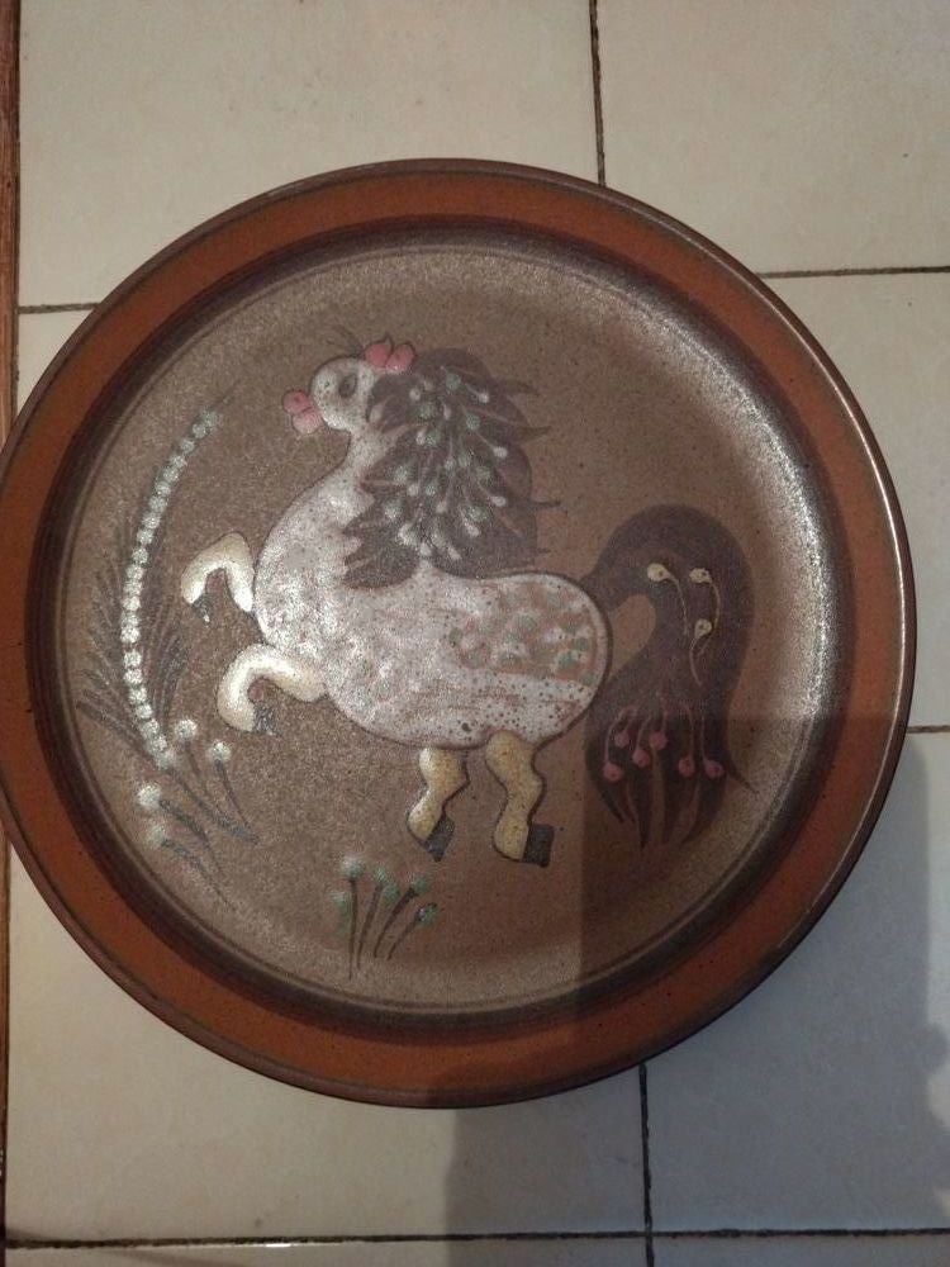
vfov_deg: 65.3
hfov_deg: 51.4
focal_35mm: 27
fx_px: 988
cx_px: 475
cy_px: 634
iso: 559
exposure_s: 1/20
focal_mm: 4.74
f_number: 1.79
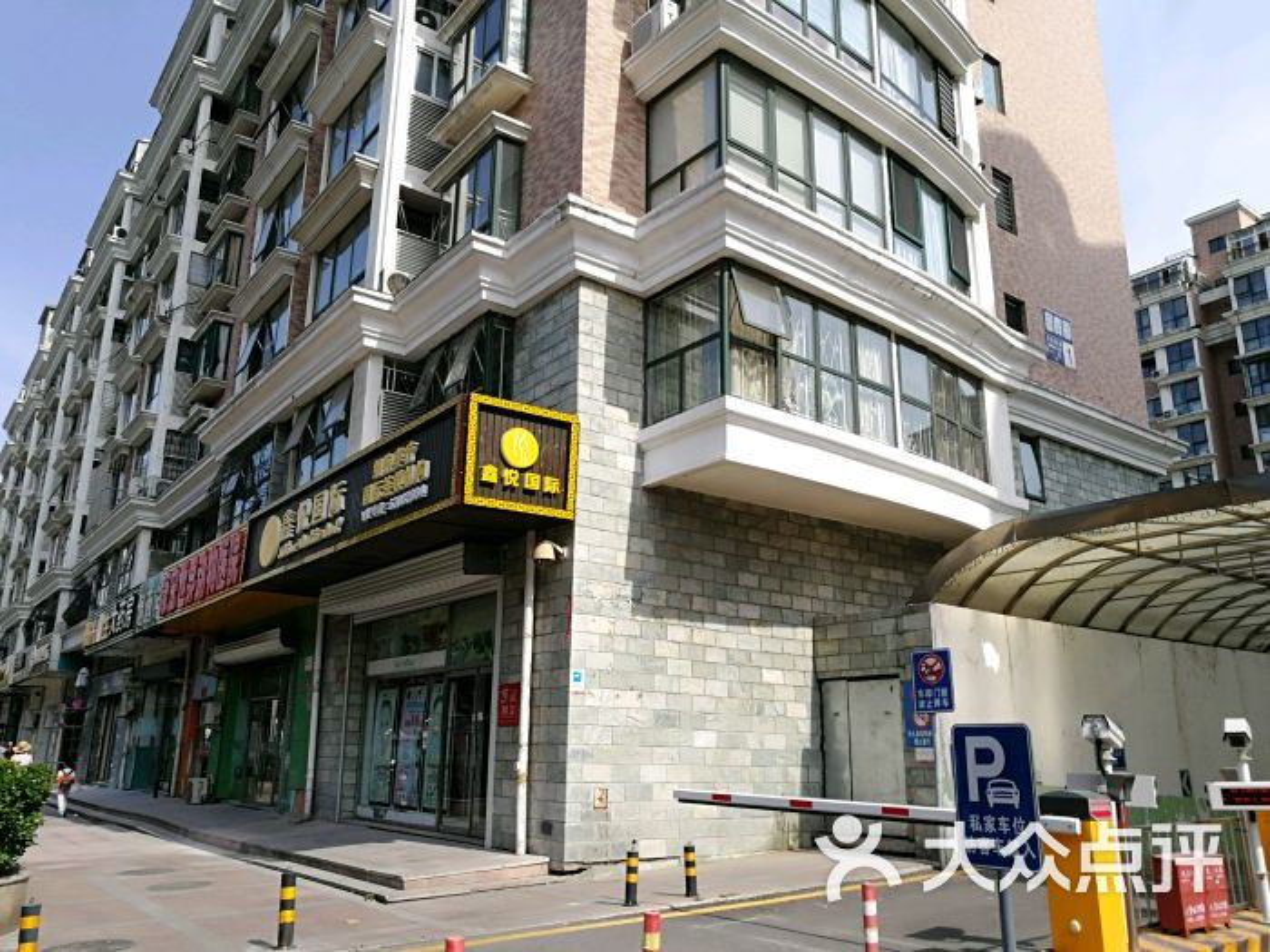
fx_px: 991
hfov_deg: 65.3
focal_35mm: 27
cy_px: 476
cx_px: 635
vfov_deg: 51.4
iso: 50
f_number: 2.2
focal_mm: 3.84
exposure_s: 1/714
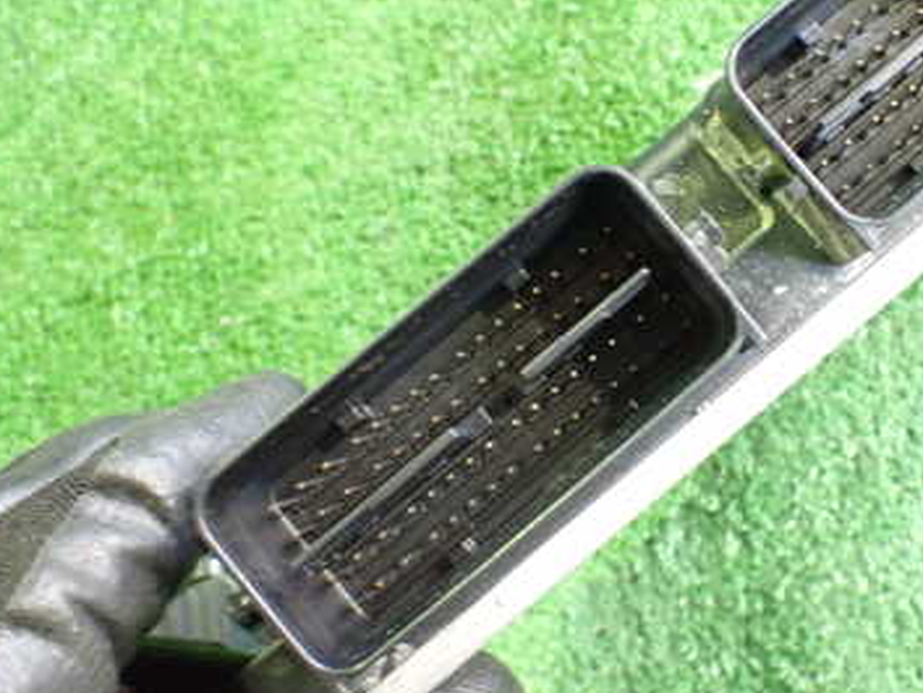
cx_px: 669
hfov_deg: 36.8
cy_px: 272
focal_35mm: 51
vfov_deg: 28.5
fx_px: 1360
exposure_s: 1/30
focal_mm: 5.4
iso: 1000
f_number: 2.3
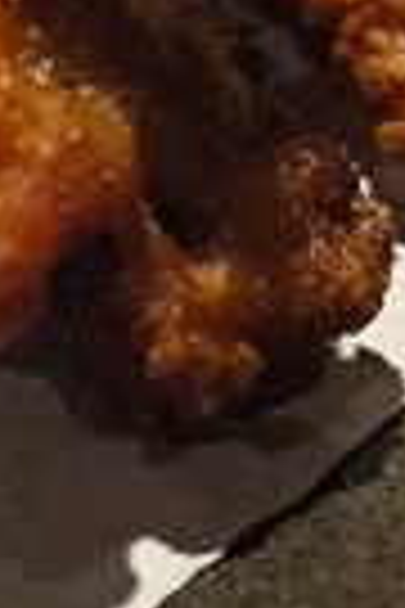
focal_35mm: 138
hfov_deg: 9.4
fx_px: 2329
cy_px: -306
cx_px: -374
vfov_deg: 13.9
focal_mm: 14
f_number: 2.5
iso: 800
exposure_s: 1/50
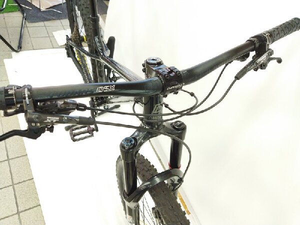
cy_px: 112
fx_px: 234
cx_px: 150
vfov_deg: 51.4
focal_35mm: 27
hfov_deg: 65.3
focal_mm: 4.71
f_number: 1.79
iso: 547
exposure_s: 1/200
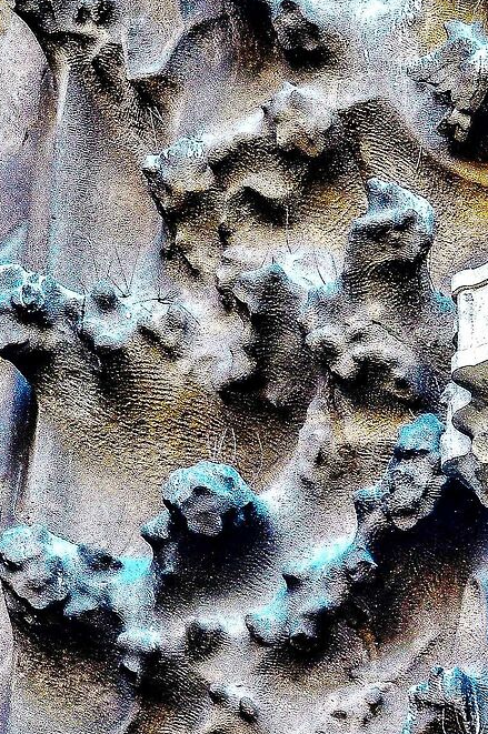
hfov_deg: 3.6
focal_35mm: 381
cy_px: -43
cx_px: 754
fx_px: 7767
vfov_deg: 5.4
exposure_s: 1/200
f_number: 5
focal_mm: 70
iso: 250
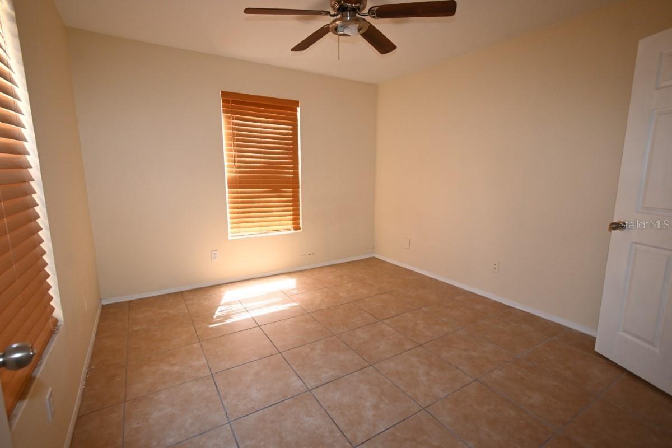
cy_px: 224
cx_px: 336
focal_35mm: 16
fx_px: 308
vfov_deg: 72.1
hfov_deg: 95.0
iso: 900
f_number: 4.8
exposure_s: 1/60
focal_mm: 11
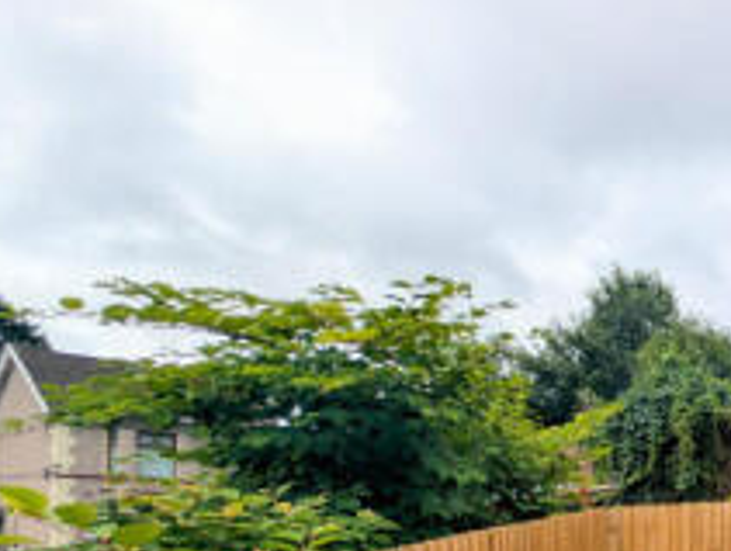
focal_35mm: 33
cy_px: 553
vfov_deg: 38.2
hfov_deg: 34.4
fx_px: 698
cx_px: 991
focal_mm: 2.23
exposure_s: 1/2500
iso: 40
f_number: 1.95
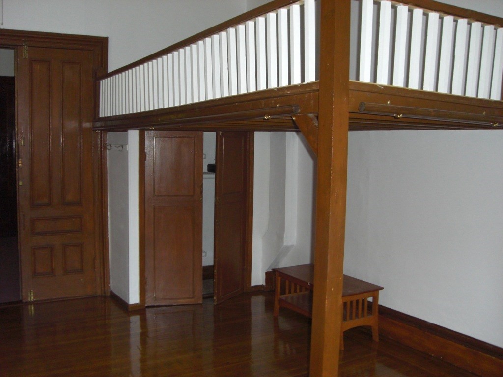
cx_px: 252
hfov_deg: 49.0
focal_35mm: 38
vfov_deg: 37.7
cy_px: 188
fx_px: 552
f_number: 2.7
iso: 200
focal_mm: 6.2
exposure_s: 1/60
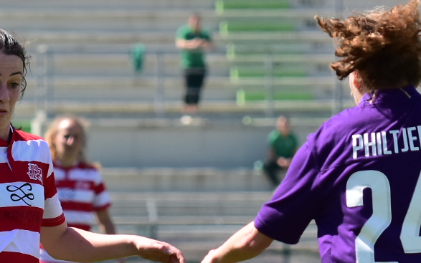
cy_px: 296
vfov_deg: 2.8
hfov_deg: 4.5
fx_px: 5324
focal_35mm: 464
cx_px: 148
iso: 200
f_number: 4
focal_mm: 110
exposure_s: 1/2000
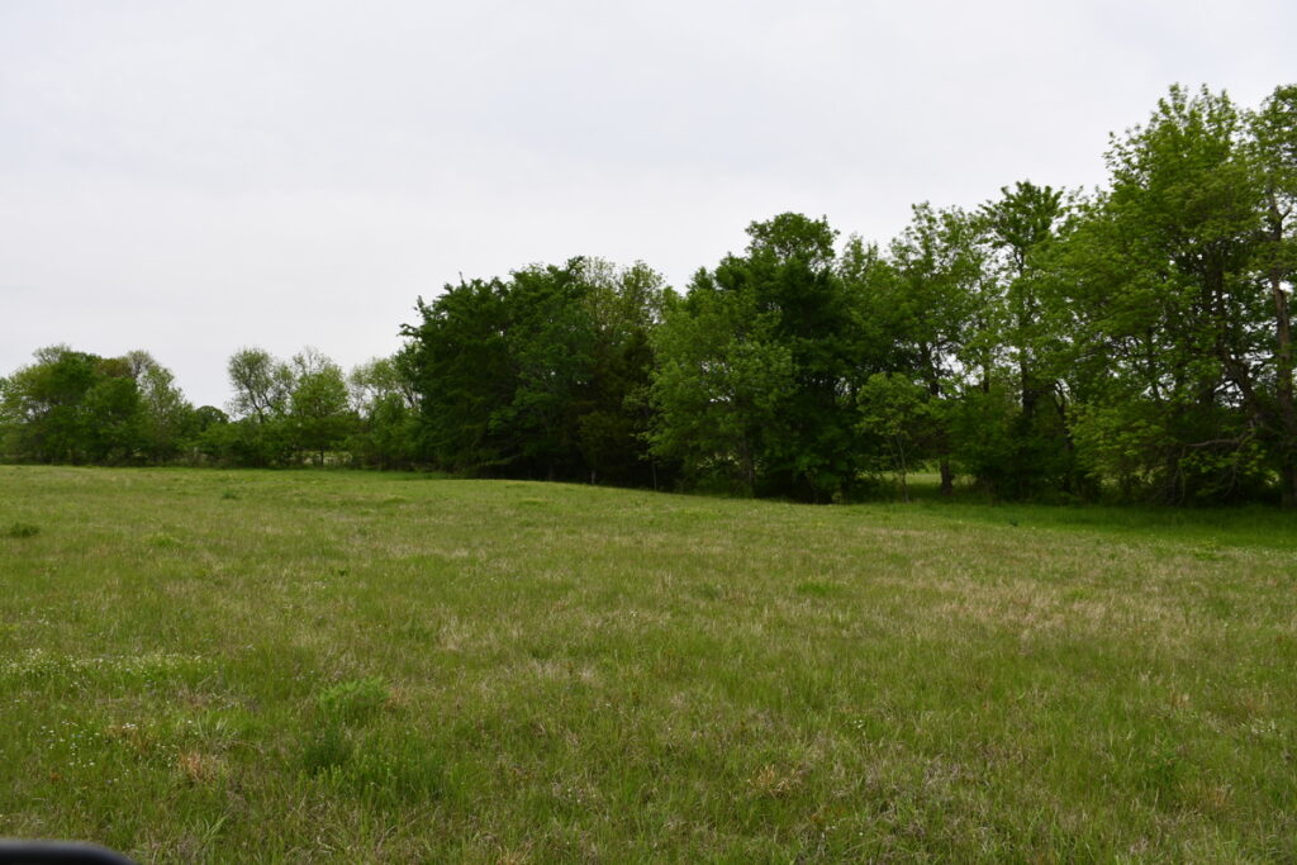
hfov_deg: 67.4
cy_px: 432
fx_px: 973
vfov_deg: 47.9
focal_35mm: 27
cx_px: 648
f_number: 8
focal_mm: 18
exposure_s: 1/250
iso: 100
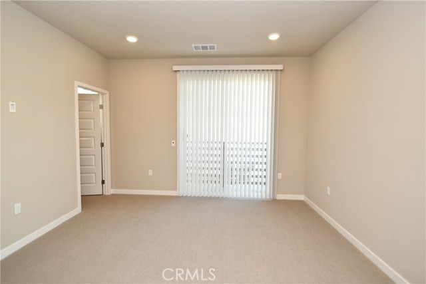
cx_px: 213
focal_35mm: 16
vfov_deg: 73.8
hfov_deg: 96.7
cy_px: 142
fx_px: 189
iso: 200
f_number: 4
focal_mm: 11
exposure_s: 1/60
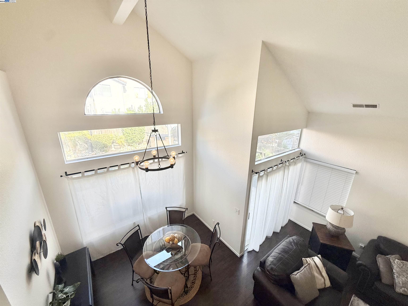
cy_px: 153
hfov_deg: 102.1
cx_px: 204
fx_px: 165
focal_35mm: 14
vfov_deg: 85.7
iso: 64
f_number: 2.2
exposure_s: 1/178
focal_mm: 2.22
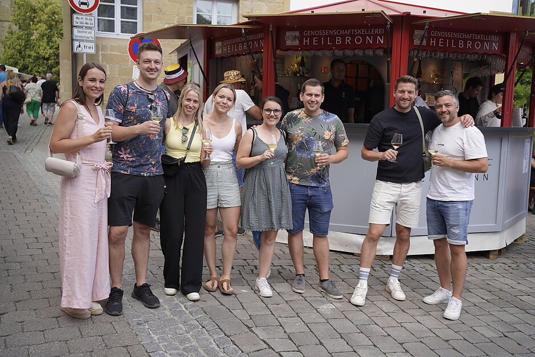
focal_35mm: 35
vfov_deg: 37.9
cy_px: 178
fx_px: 520
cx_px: 268
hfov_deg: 54.4
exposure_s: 1/160
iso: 125
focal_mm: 35
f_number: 4
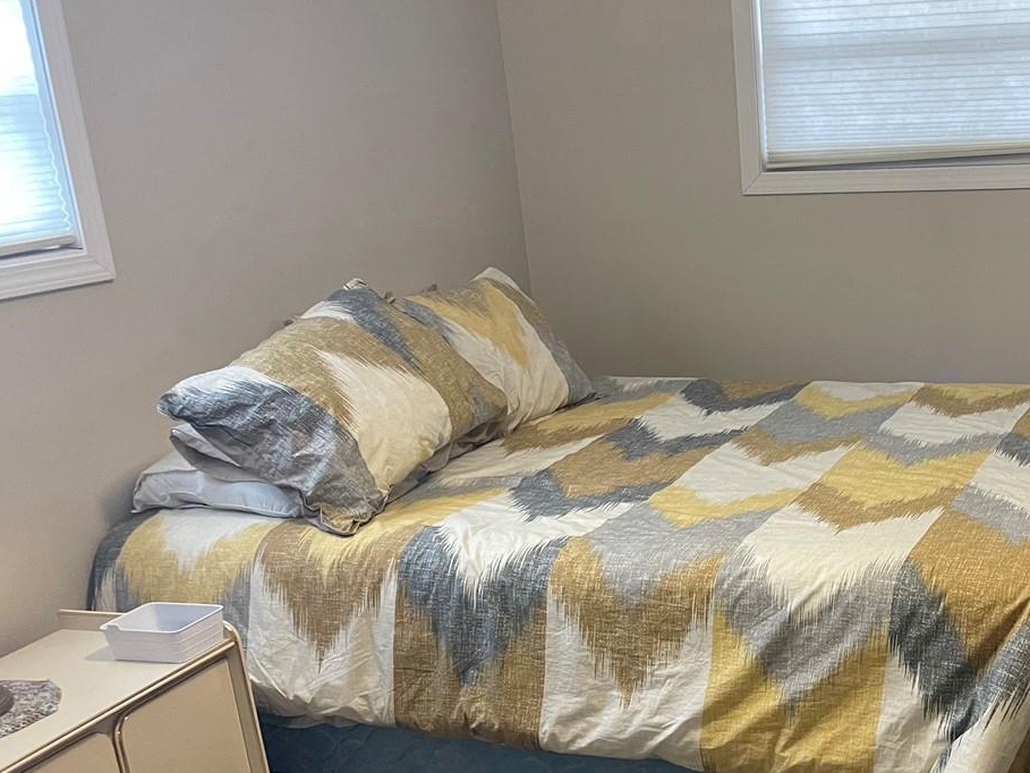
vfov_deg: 32.5
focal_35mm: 44
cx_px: 831
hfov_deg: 41.0
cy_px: 542
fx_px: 1309
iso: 400
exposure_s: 1/60
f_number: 1.6
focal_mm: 5.1
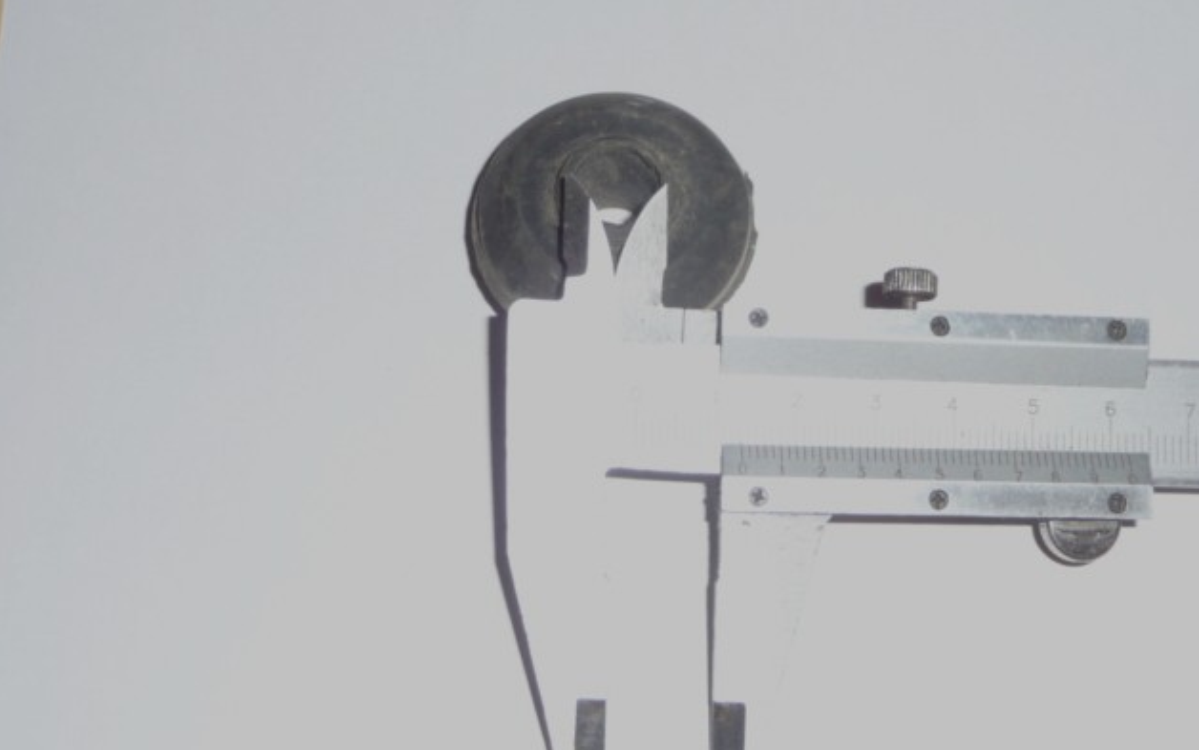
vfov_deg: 24.0
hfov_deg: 37.5
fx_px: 1765
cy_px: 395
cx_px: 607
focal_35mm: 54
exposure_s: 1/30
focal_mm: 5
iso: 100
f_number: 3.4
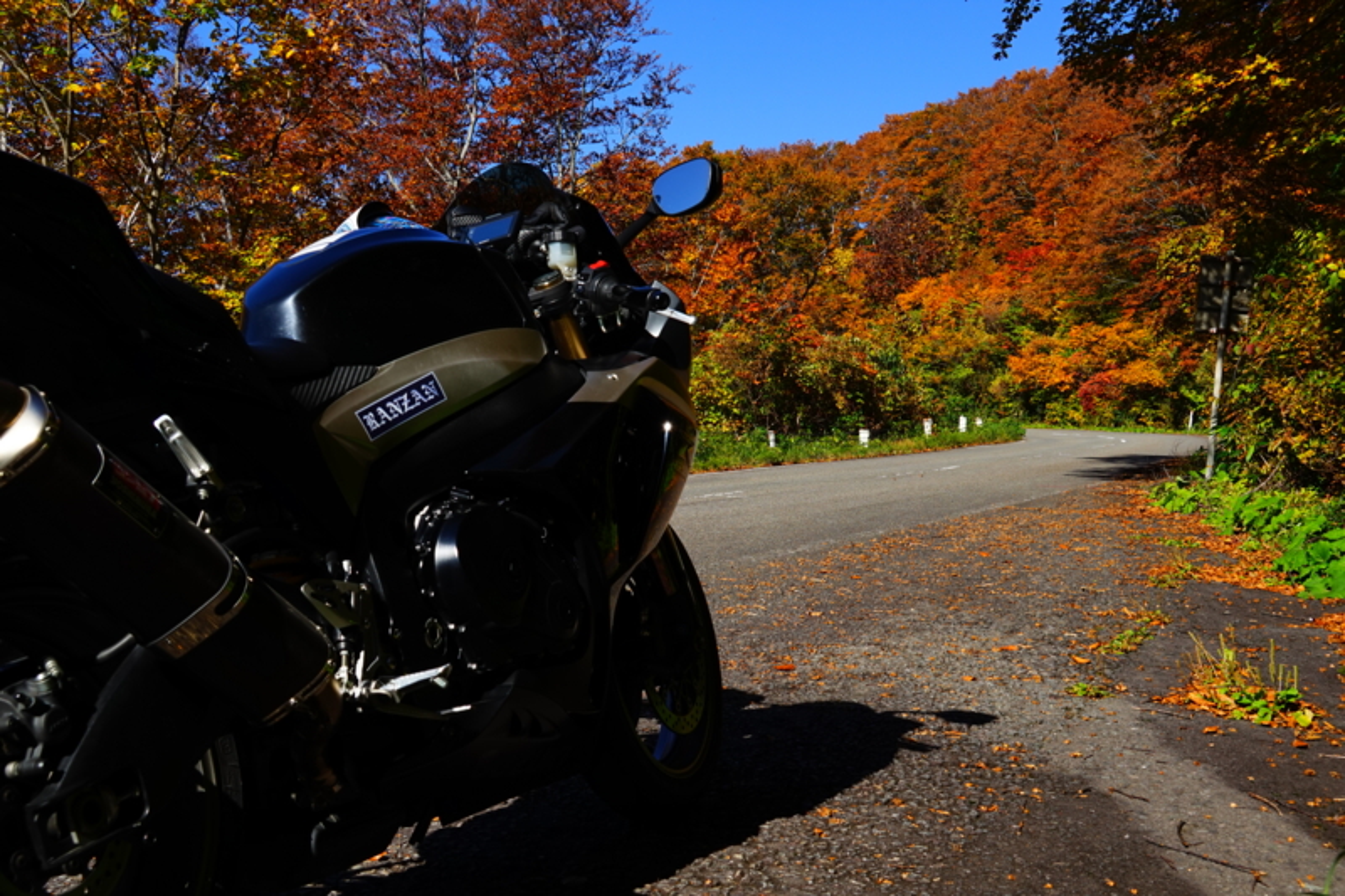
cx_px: 672
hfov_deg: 48.5
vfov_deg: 33.4
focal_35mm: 40
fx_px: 1494
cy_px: 448
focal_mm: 27
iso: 100
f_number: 11
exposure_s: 1/125
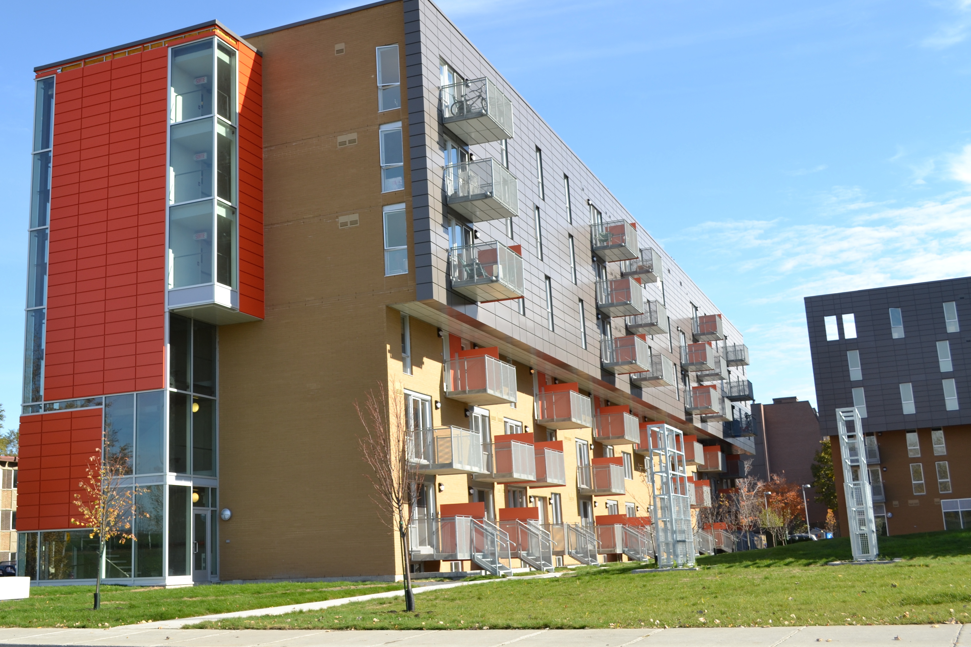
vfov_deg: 36.9
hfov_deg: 53.1
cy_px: 324
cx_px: 486
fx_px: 971
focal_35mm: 36
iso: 100
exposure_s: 1/160
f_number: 6.3
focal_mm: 24
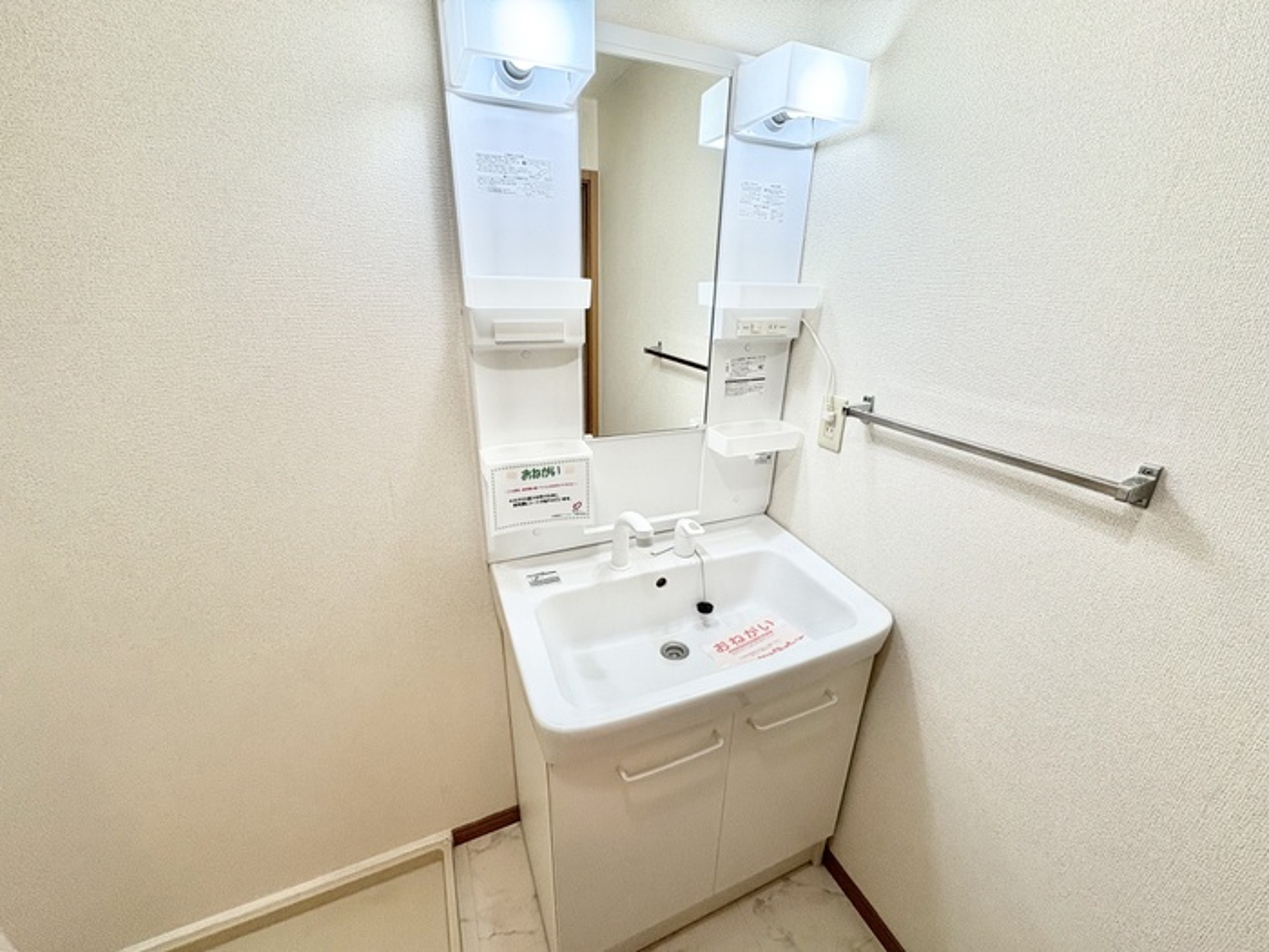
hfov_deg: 102.1
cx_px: 634
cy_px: 476
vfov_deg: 85.7
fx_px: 513
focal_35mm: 14
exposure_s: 1/120
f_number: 2.2
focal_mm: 2.22
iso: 125
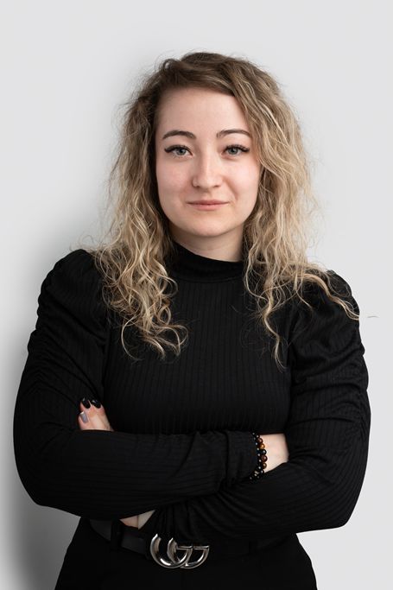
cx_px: 196
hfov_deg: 27.0
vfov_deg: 39.6
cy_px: 295
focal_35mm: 50
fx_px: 819
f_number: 8
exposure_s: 1/250
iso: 100
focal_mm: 50
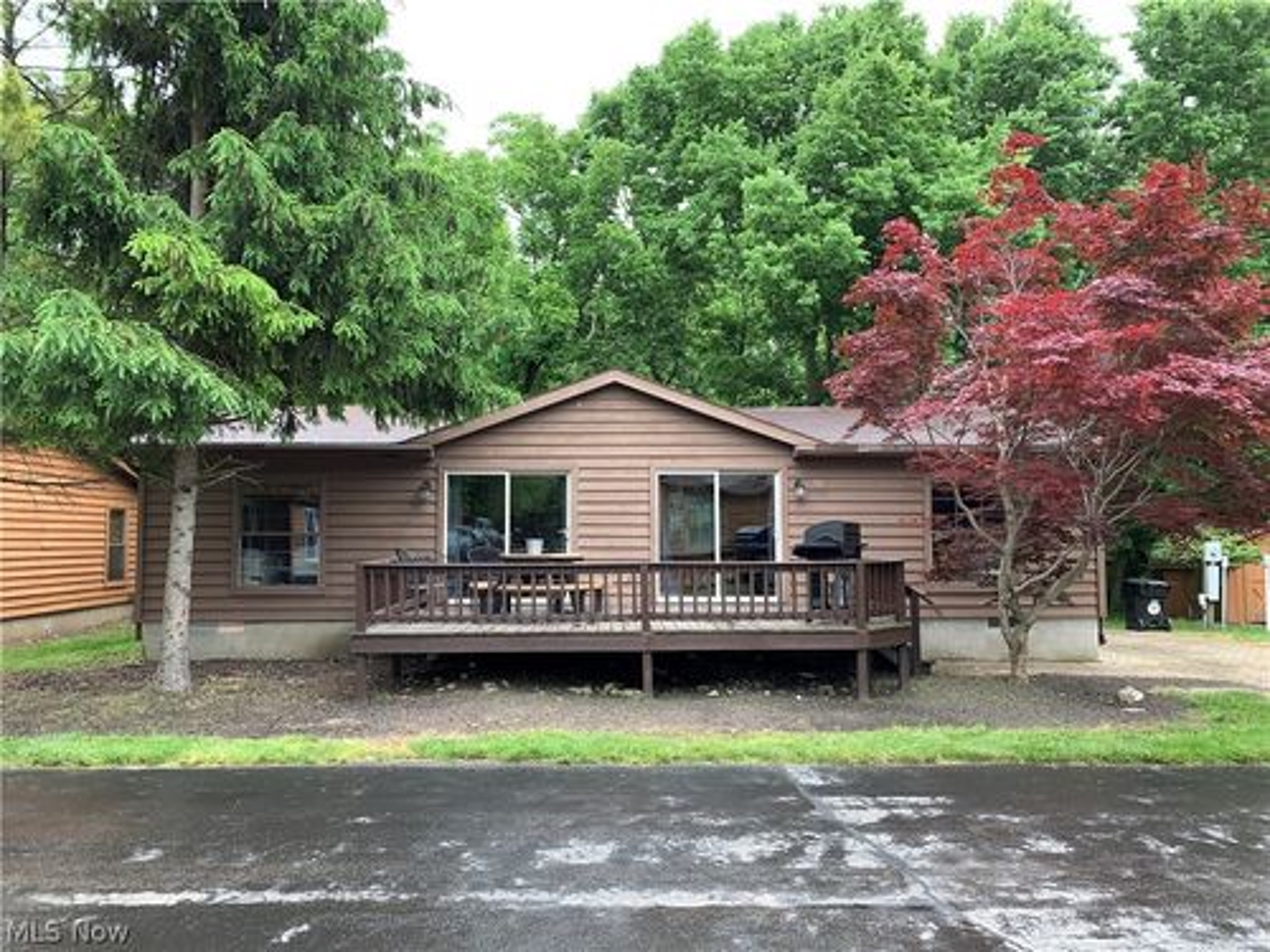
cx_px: 635
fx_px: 954
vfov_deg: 53.1
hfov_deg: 67.3
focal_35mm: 26
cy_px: 476
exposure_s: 1/206
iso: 25
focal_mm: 4.25
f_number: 1.8
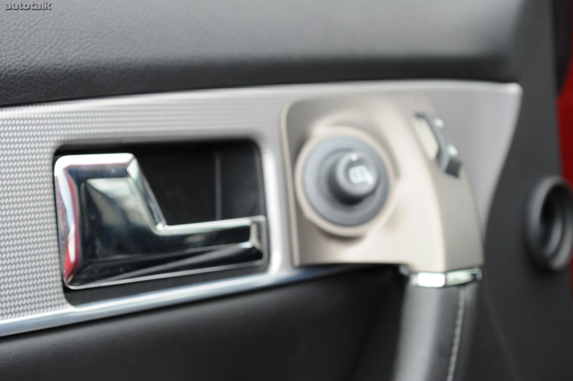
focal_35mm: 78
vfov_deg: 17.5
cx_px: 286
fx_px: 1240
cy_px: 190
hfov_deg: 26.0
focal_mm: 52
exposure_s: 1/60
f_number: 8
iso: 1250
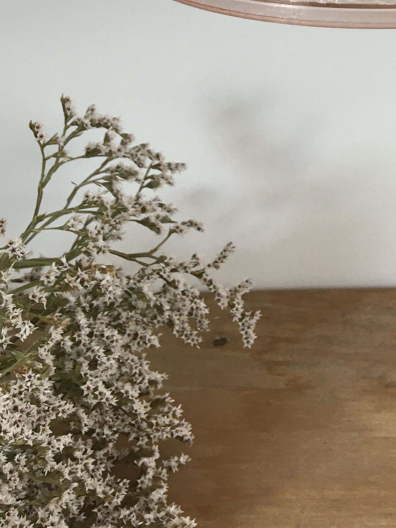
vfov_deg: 31.3
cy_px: 27
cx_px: 344
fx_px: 885
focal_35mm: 58
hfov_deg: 24.6
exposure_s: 1/33
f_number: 2.2
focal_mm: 4.15
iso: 25
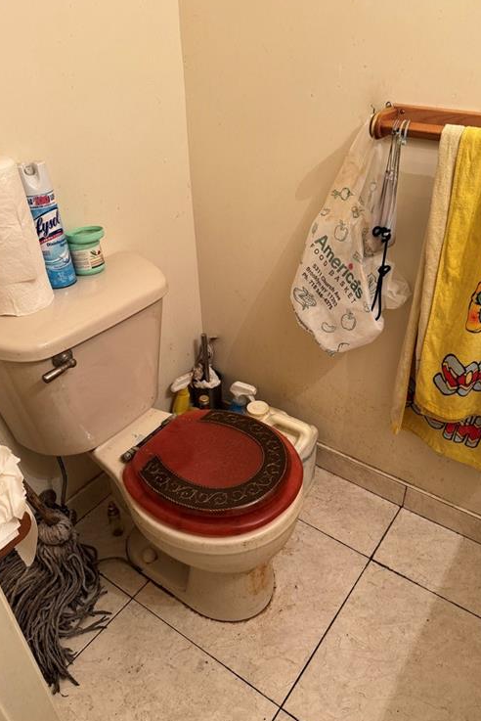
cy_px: 352
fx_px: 521
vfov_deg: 69.4
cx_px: 272
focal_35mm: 26
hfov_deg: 49.5
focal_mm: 6.76
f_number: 1.78
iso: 160
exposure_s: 1/60
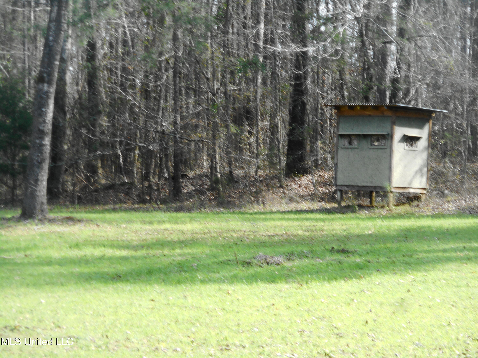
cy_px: 179
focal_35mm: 153
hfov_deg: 12.9
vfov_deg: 9.7
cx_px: 239
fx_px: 2113
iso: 160
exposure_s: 1/60
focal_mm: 27.4
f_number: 6.2
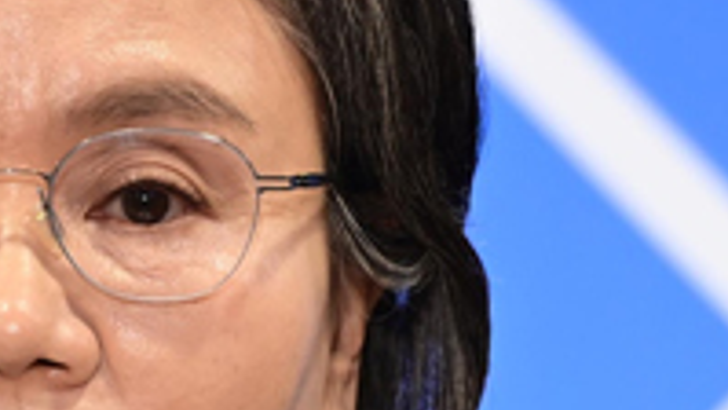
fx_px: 26083
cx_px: 33
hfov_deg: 1.6
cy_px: 379
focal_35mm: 1351
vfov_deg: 0.9
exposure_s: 1/250
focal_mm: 400
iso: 2000
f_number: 5.6
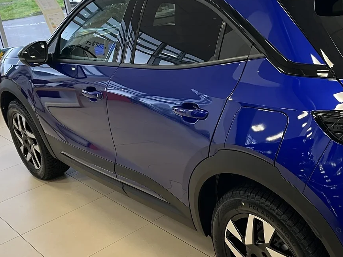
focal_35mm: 48
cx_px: 249
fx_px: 476
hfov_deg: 38.8
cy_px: 105
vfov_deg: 30.2
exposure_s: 1/50
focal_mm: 5.1
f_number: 1.6
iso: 100
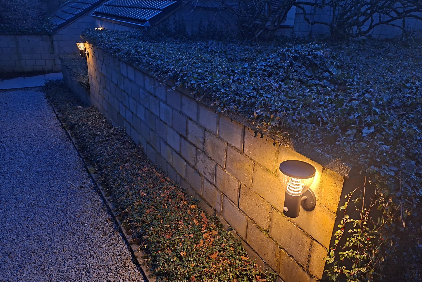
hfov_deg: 69.3
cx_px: 200
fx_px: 305
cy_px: 136
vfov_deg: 49.5
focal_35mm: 26
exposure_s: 1/20
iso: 1000
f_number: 1.8
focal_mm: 5.54
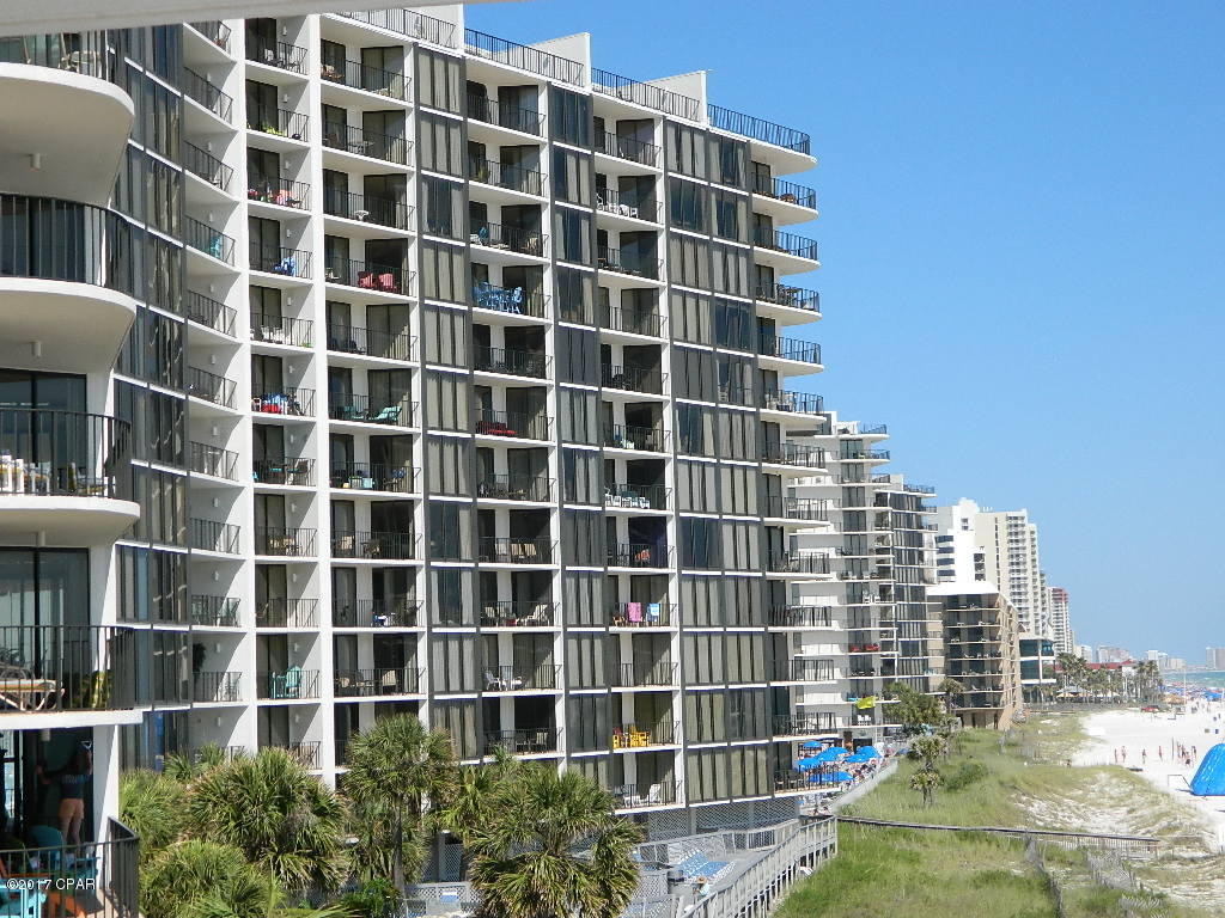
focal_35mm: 70
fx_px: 2477
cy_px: 459
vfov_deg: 21.0
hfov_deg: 27.8
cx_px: 612
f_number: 4
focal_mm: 12.6
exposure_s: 1/1000
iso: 110
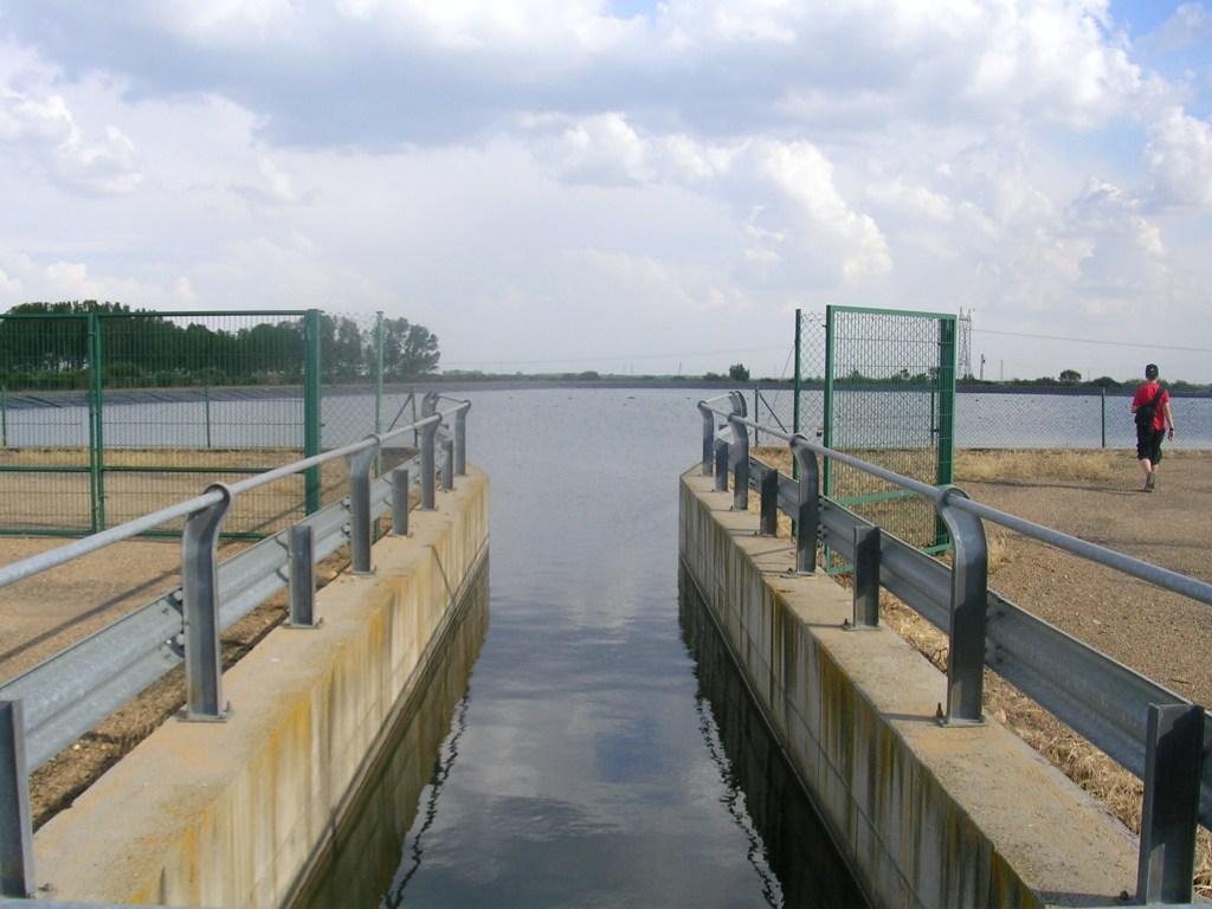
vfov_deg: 37.7
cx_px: 606
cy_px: 454
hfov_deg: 49.0
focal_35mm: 38
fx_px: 1330
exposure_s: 1/258
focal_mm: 5.8
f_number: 5.6
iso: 50
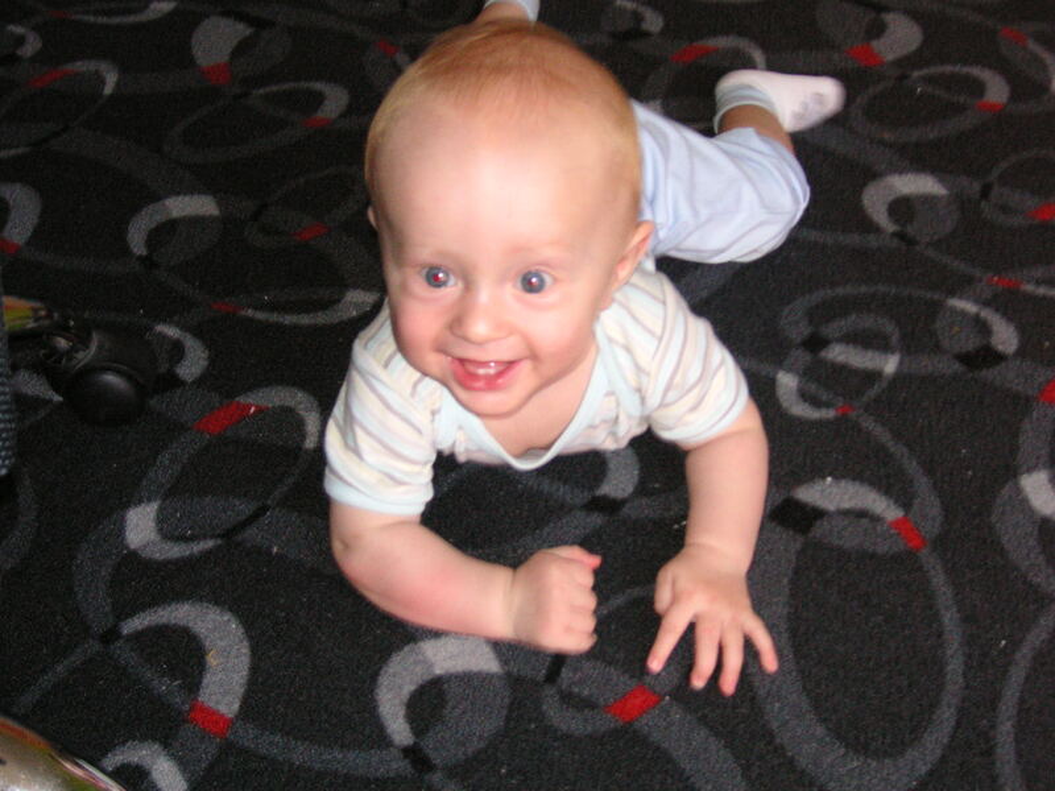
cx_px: 528
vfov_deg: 30.9
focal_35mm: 47
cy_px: 396
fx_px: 1432
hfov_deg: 40.4
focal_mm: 7.8
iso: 160
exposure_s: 1/45
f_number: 3.3
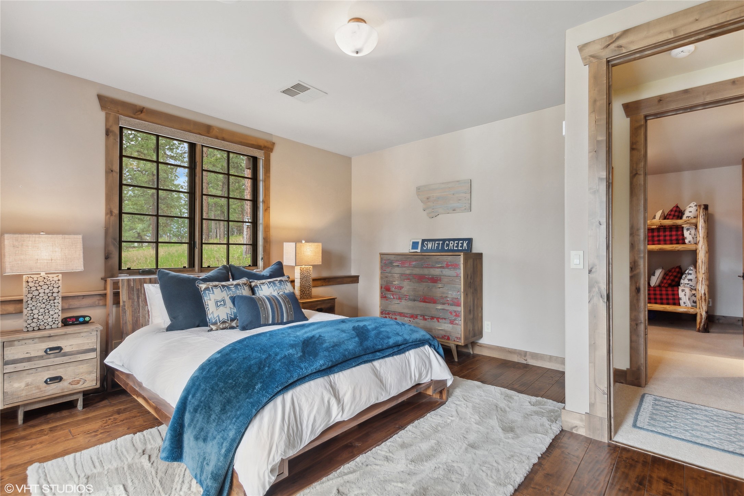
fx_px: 310
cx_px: 372
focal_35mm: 15
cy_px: 248
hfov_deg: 100.4
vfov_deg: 77.3
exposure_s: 1/10
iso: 200
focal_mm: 10
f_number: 6.3
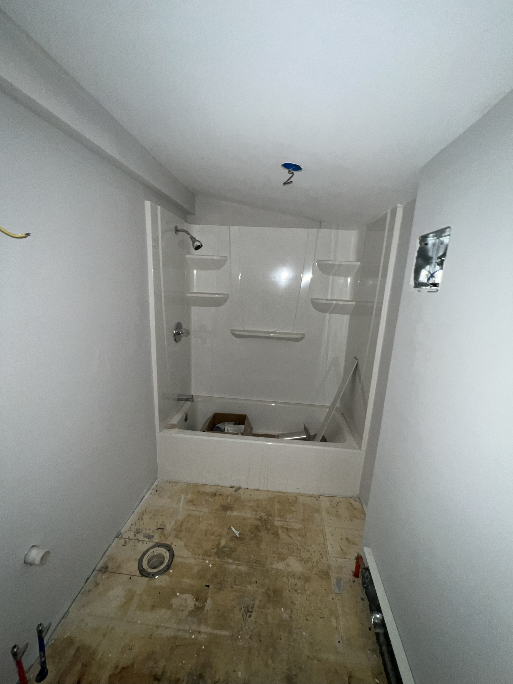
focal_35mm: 13
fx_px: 257
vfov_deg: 106.2
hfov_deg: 89.9
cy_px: 342
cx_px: 256
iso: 100
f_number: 1.8
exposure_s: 1/34
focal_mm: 1.57
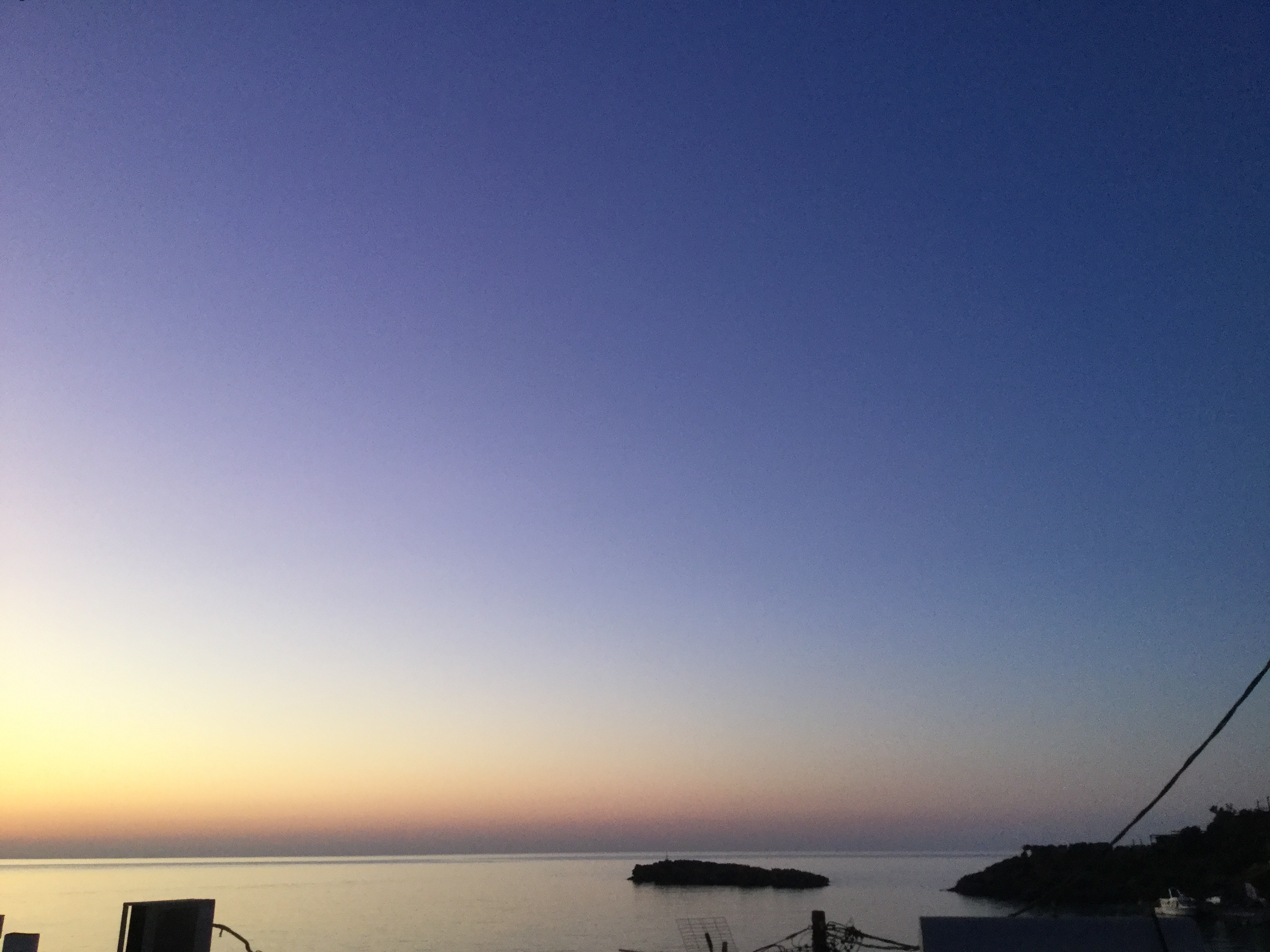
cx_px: 635
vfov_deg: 45.4
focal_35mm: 31
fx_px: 1137
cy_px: 476
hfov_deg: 58.4
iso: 50
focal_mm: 3.3
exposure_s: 1/33
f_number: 2.4
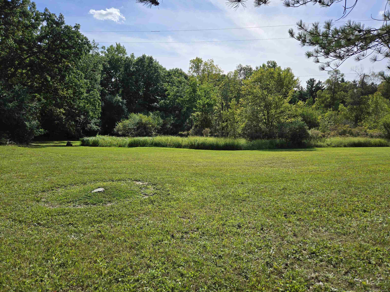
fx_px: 259
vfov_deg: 58.9
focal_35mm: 23
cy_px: 146
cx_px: 195
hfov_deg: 73.9
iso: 25
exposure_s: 1/2961
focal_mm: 5.4
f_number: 1.8
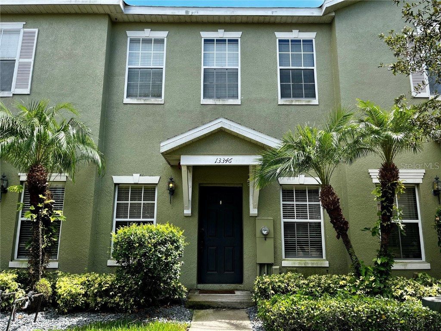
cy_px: 166
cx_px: 220
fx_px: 331
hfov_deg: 67.3
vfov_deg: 53.1
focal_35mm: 26
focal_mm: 5.1
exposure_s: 1/967
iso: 50
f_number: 1.6
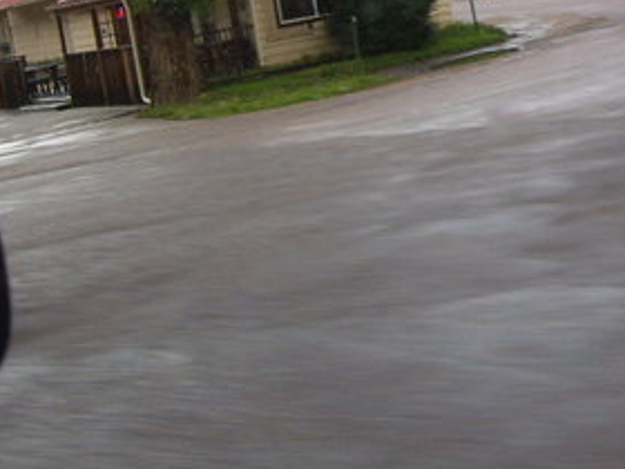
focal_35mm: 87
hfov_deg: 21.4
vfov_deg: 16.6
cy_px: -11
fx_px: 1571
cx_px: 674
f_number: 2.7
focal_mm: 6.2
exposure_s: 1/100
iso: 100
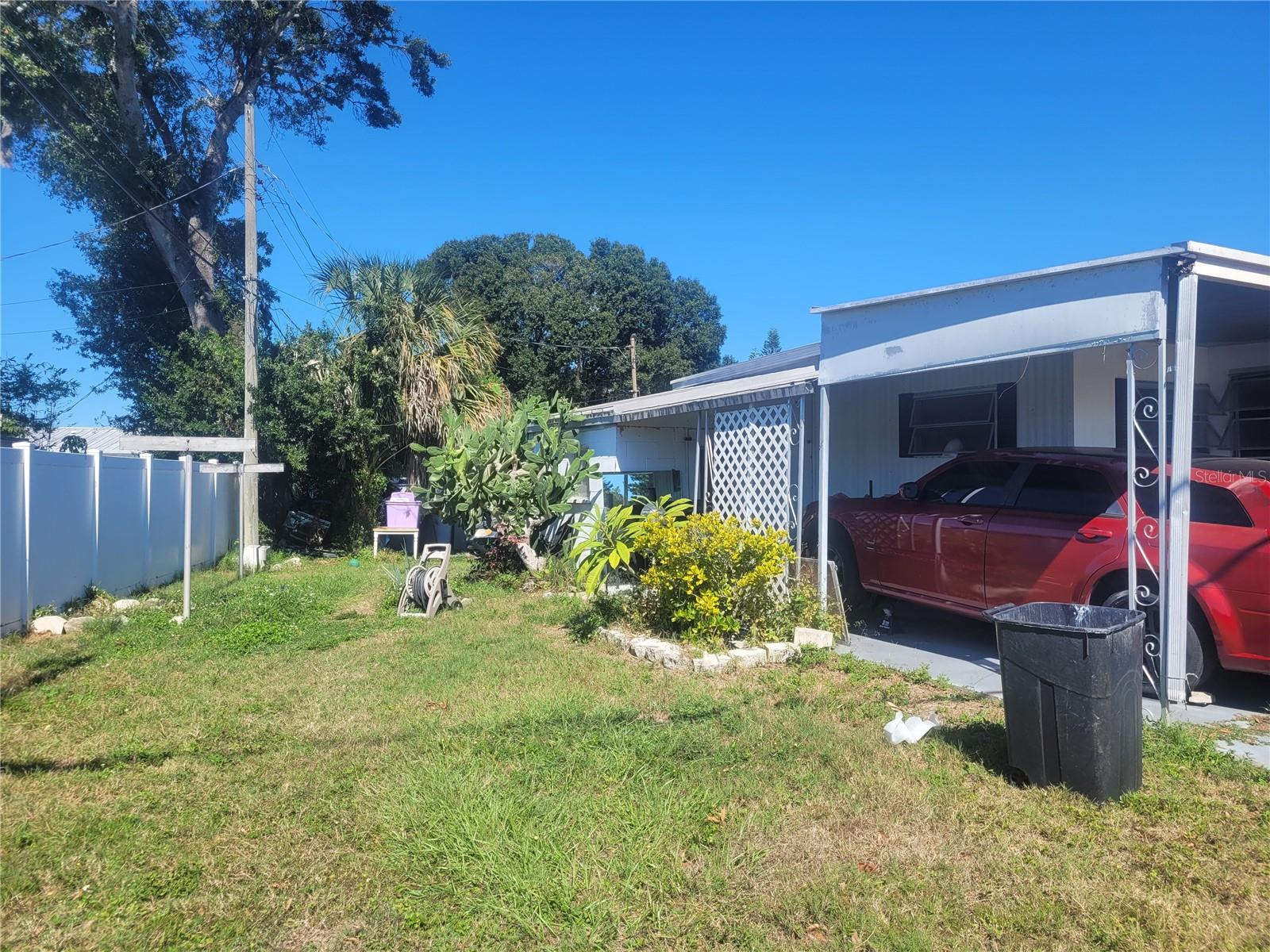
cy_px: 476
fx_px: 954
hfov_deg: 67.3
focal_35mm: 26
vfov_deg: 53.1
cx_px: 635
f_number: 1.8
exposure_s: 1/1889
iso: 40
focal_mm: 5.4
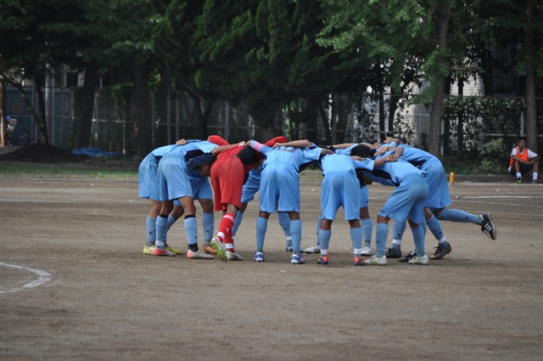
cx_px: 272
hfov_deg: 7.6
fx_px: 4067
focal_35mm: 270
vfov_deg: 5.1
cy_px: 180
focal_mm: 180
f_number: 5.6
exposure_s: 1/1250
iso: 400
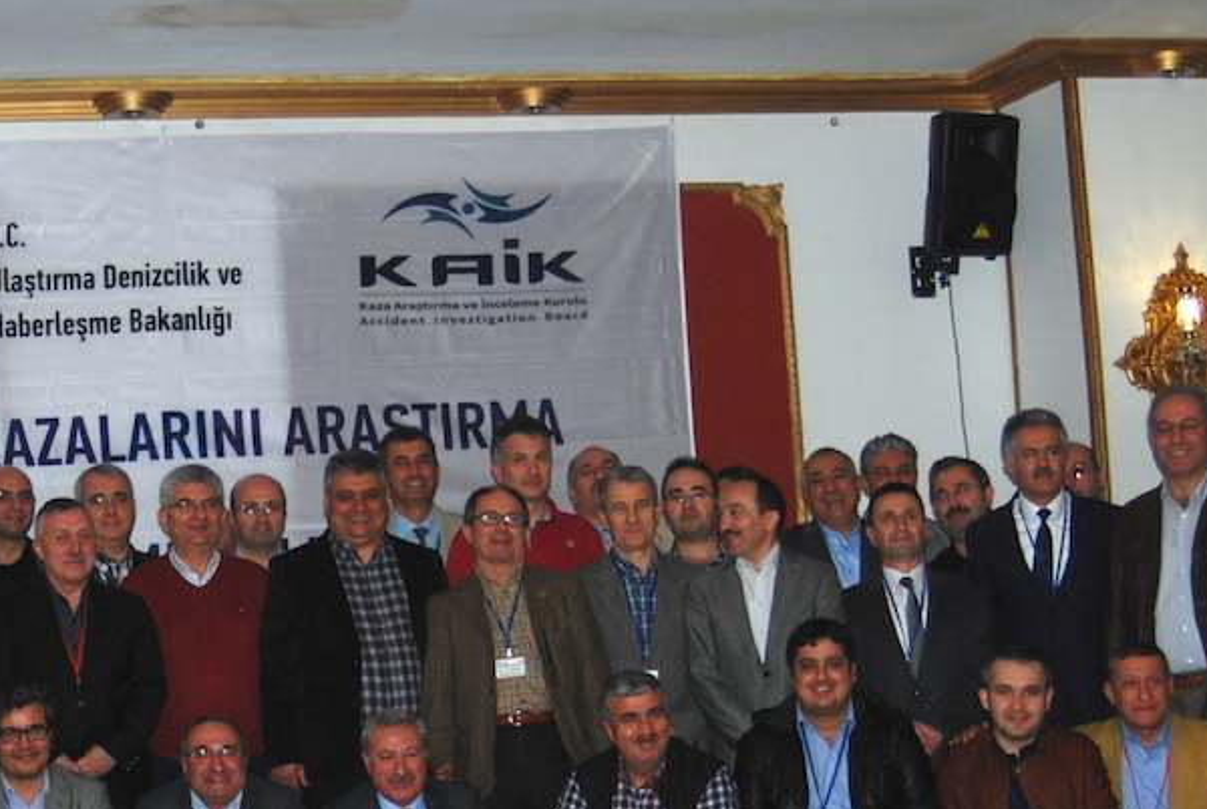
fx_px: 3123
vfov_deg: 14.7
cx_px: 255
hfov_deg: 21.6
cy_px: 567
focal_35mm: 93
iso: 160
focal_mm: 31
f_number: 3.8
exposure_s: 1/60
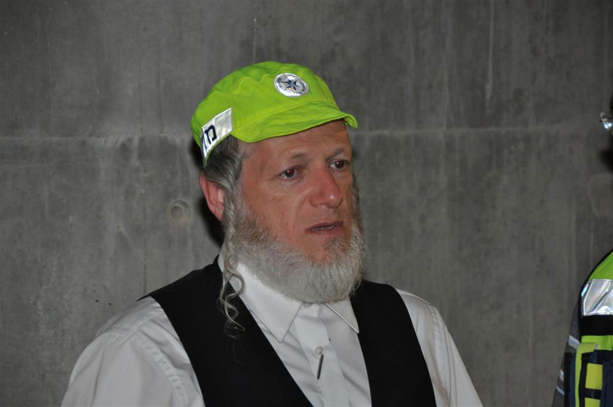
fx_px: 3061
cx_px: 306
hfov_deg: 11.4
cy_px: 204
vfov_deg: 7.6
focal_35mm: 180
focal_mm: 120
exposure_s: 1/60
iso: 800
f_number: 5.3
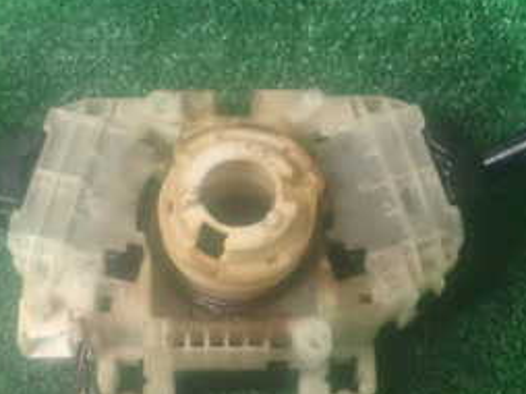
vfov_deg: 20.7
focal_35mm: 71
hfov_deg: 27.4
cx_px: 234
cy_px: 191
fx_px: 1078
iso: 1600
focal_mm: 5.5
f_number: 2.3
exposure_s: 1/30
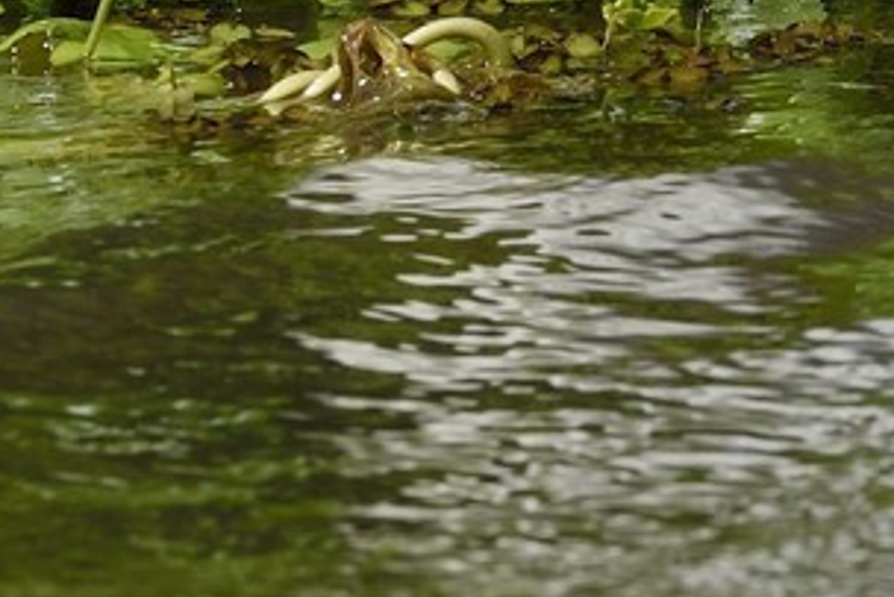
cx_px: 1515
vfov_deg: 1.3
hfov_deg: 2.0
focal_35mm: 1051
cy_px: -897
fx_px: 26111
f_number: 14
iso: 400
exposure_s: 1/500
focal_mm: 200
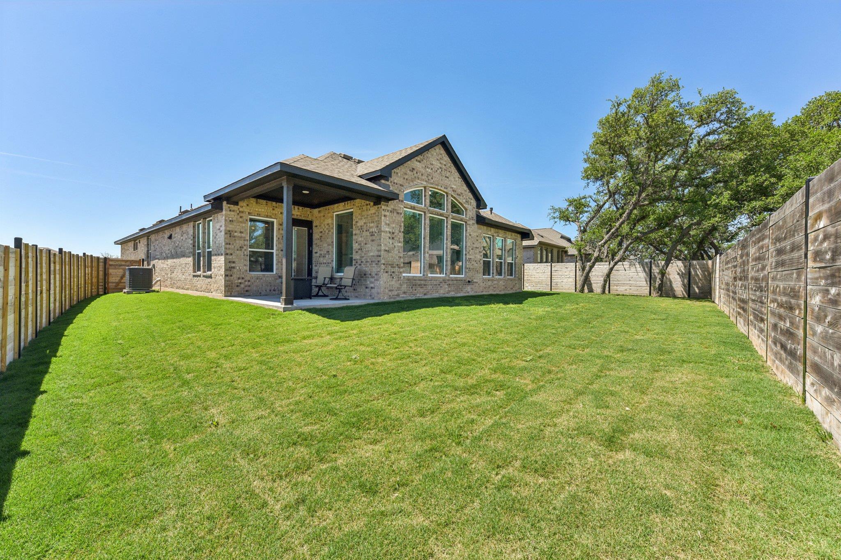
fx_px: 327
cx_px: 420
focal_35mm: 14
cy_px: 280
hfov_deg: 104.3
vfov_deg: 81.2
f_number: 8
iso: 100
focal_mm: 14
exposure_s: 1/320
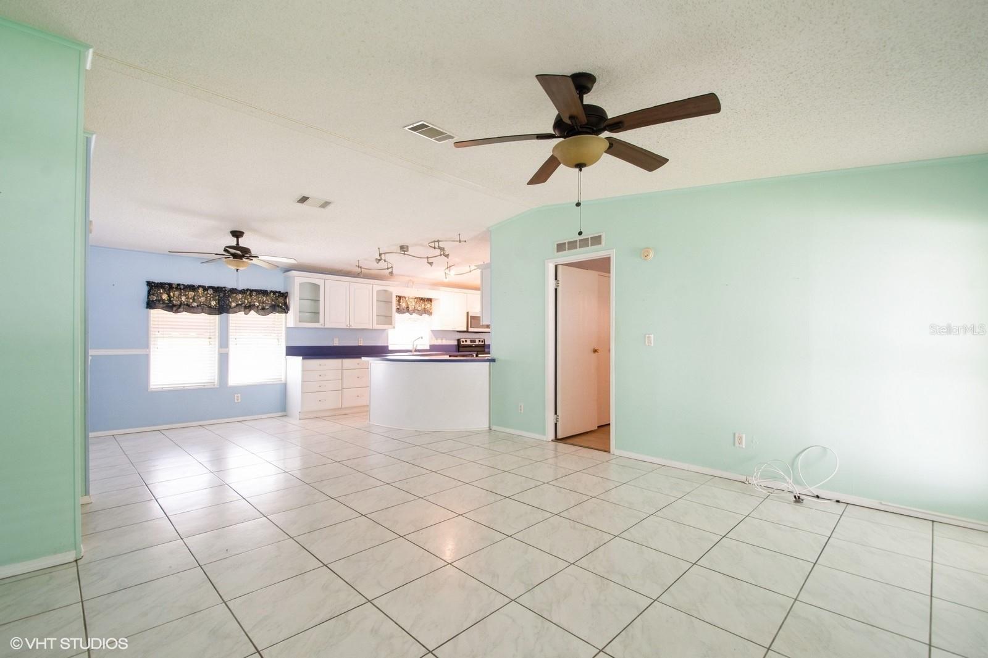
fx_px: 412
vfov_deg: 77.3
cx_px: 494
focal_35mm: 15
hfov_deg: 100.4
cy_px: 329
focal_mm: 10
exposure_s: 1/2
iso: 200
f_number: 8
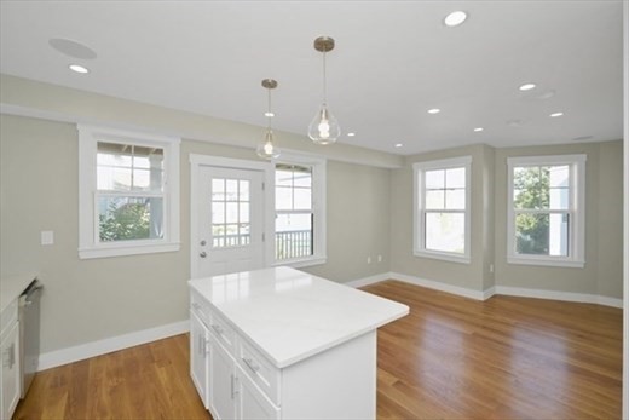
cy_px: 210
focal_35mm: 15
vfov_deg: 77.4
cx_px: 314
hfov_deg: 100.4
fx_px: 262
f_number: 7.1
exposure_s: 1/30
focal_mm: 15
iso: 100
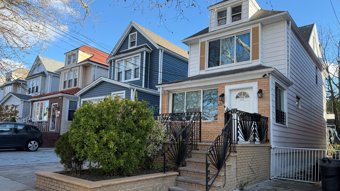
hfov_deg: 69.9
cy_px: 110
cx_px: 168
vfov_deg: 42.8
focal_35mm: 27
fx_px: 243
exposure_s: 1/1250
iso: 100
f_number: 1.78
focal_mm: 6.76
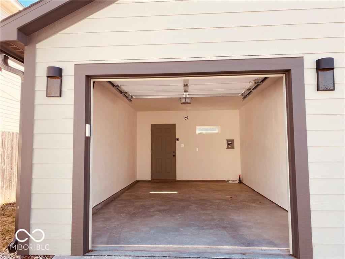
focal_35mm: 26
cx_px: 172
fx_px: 259
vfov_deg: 53.1
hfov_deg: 67.3
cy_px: 130
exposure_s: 1/415
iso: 32
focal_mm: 4.25
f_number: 1.8
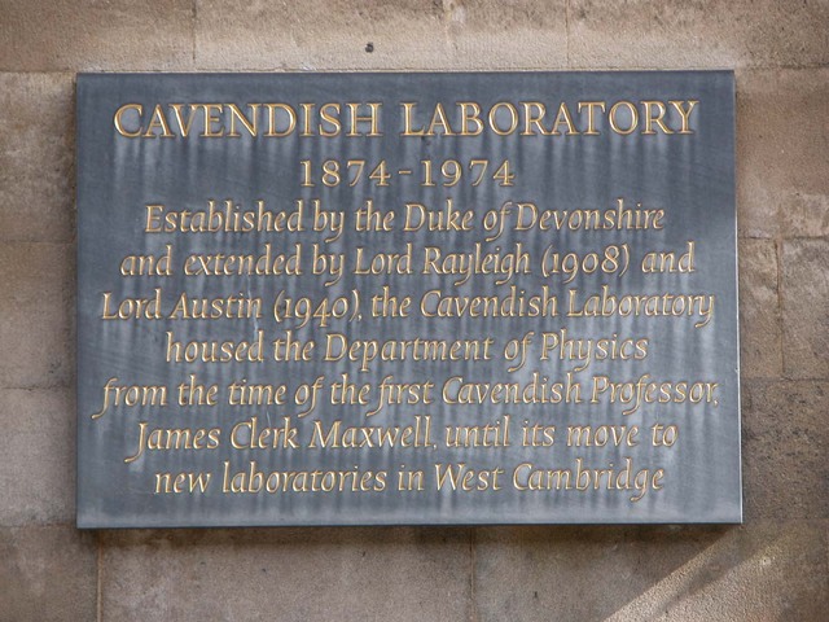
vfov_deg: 7.2
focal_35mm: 206
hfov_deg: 9.6
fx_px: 4933
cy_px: 311
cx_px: 414
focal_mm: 52.4
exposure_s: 1/128
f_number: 4.1
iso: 100
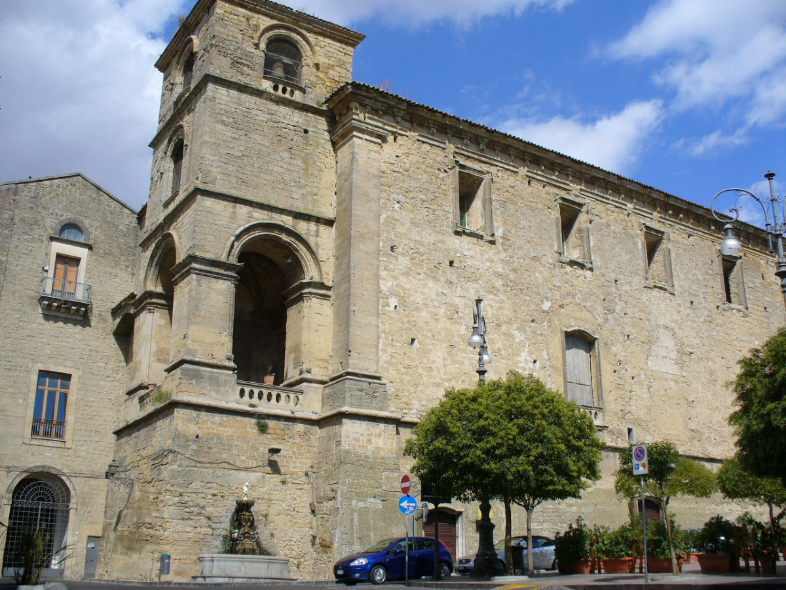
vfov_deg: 38.7
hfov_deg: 50.1
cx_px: 393
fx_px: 840
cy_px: 295
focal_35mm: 37
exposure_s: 1/500
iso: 80
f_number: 5.6
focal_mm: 6.1
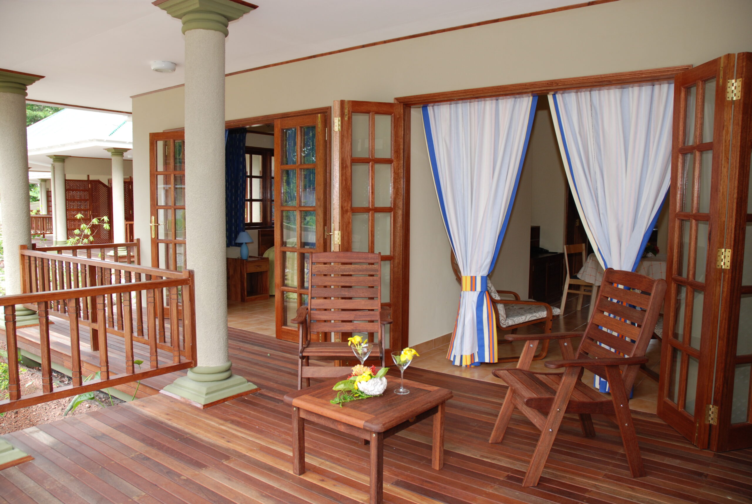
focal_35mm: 27
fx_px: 565
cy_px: 252
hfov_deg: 67.3
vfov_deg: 48.1
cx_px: 376
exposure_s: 1/100
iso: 200
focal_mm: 18
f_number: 5
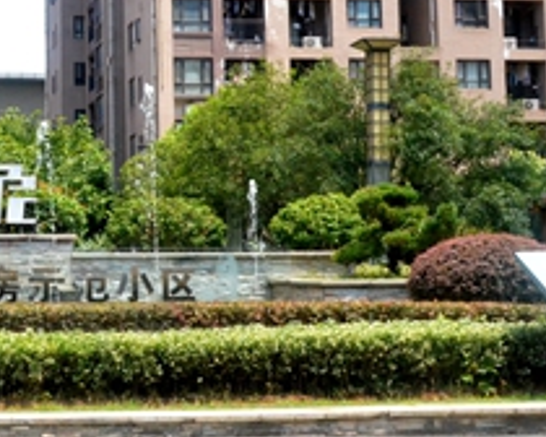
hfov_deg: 25.0
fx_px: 1133
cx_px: -73
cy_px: 61
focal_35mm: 70
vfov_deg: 21.4
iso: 3200
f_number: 13
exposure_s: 1/640
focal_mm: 21
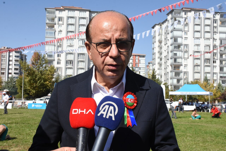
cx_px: 113
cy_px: 76
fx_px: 282
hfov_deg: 43.6
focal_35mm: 45
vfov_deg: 29.9
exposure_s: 1/640
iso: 640
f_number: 13
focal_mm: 30
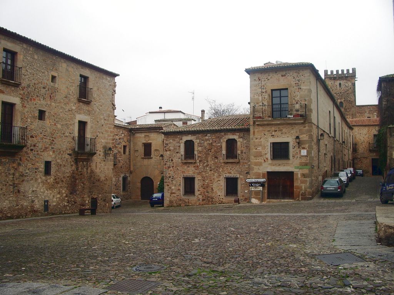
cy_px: 148
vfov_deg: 40.7
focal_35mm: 35
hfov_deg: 52.6
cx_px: 197
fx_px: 398
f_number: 4.3
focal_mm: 5.8
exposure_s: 1/200
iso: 50
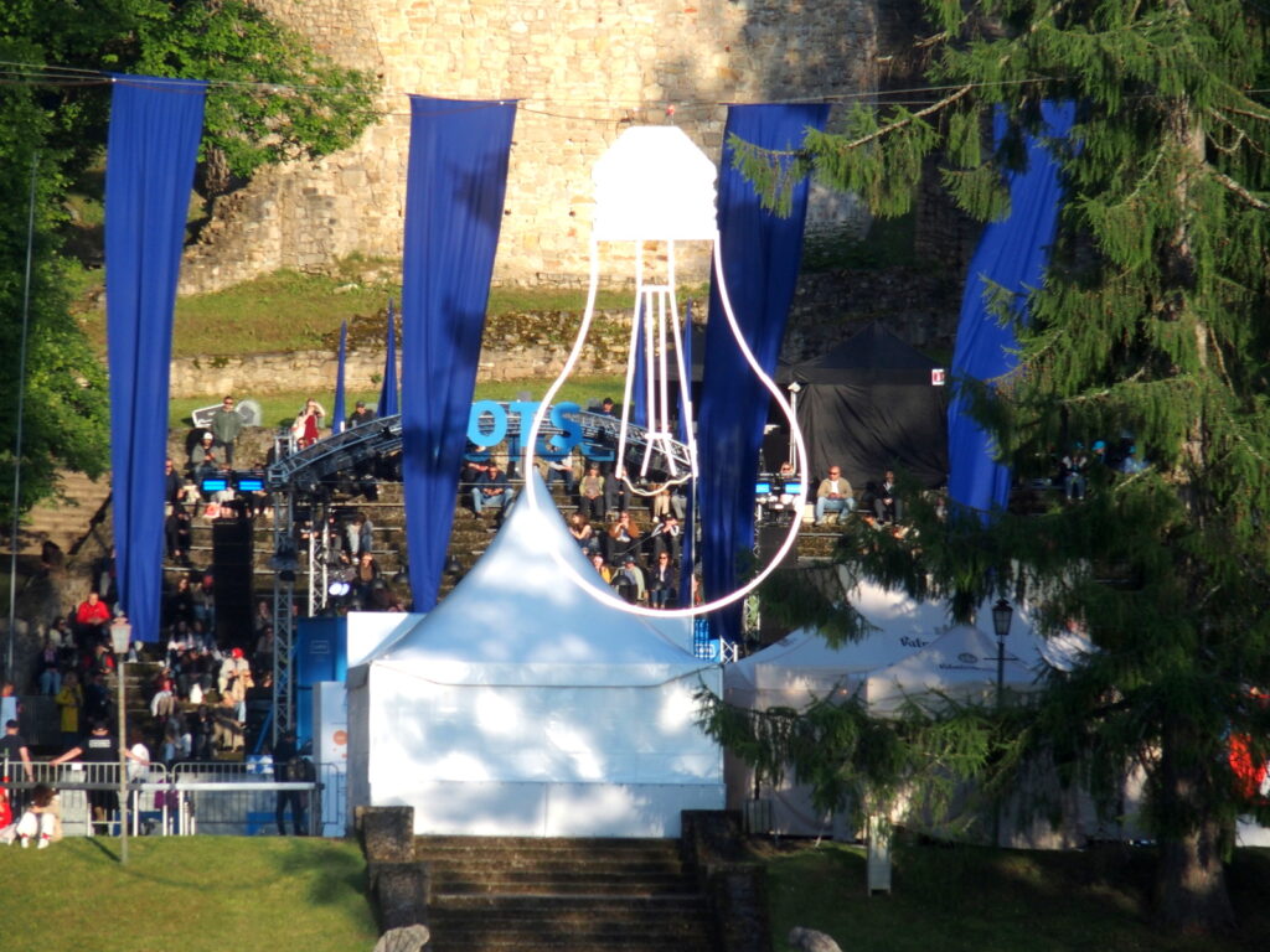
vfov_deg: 5.0
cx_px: 635
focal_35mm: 300
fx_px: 11006
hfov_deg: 6.6
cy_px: 476
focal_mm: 64.3
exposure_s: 1/400
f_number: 4.5
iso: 100
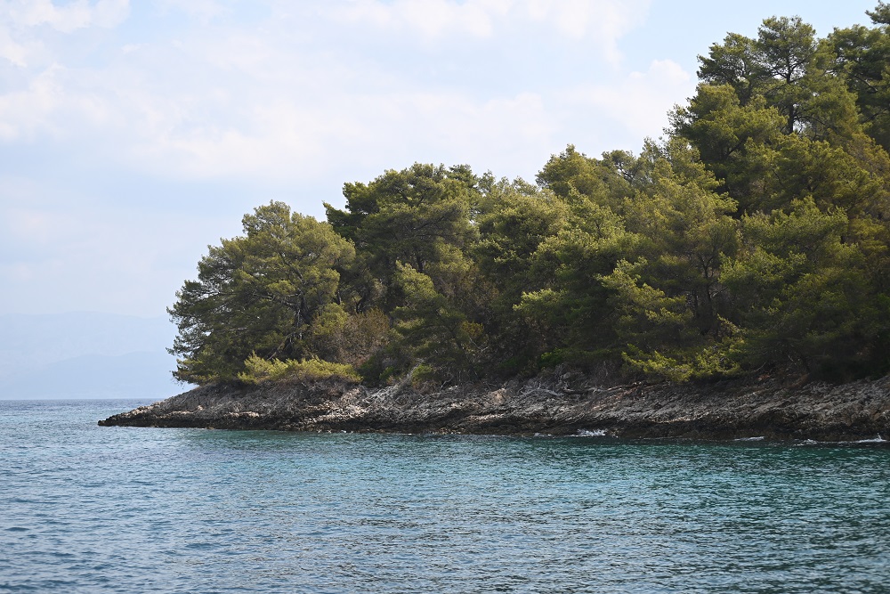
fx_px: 1731
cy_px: 297
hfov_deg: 28.8
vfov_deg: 19.5
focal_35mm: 70
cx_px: 445
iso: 100
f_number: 4.5
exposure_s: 1/640
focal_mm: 70
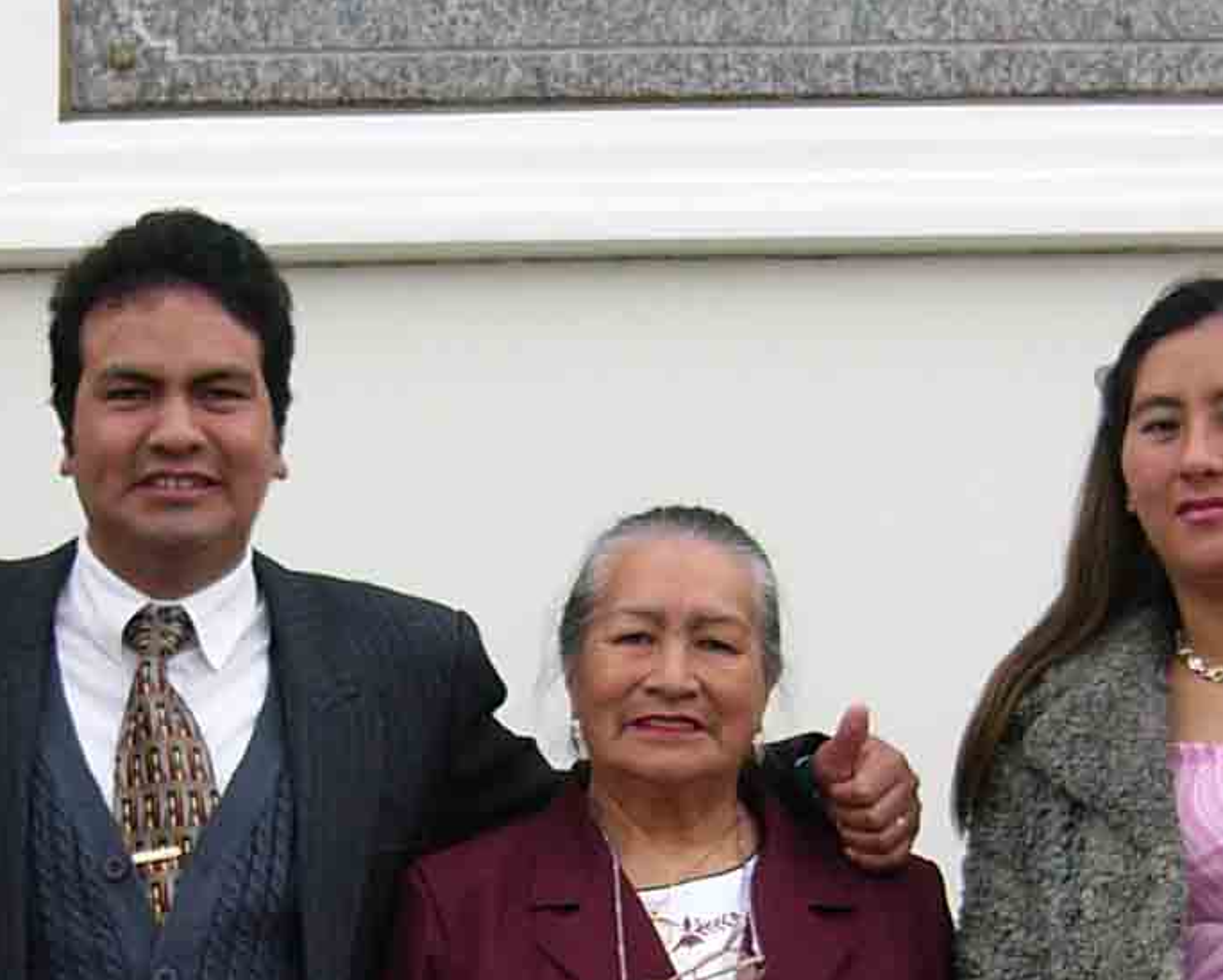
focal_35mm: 115
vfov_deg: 13.3
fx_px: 4165
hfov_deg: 16.7
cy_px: 941
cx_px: 451
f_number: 2.8
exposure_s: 1/160
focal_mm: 5.8
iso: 50
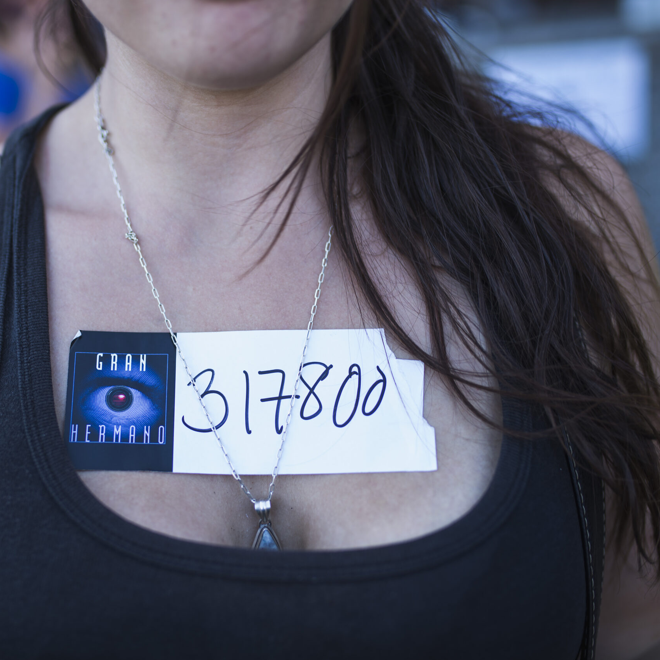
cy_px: 331
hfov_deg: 37.3
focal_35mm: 45
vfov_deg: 37.6
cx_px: 242
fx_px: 971
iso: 100
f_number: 2
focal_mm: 35
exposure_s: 1/250
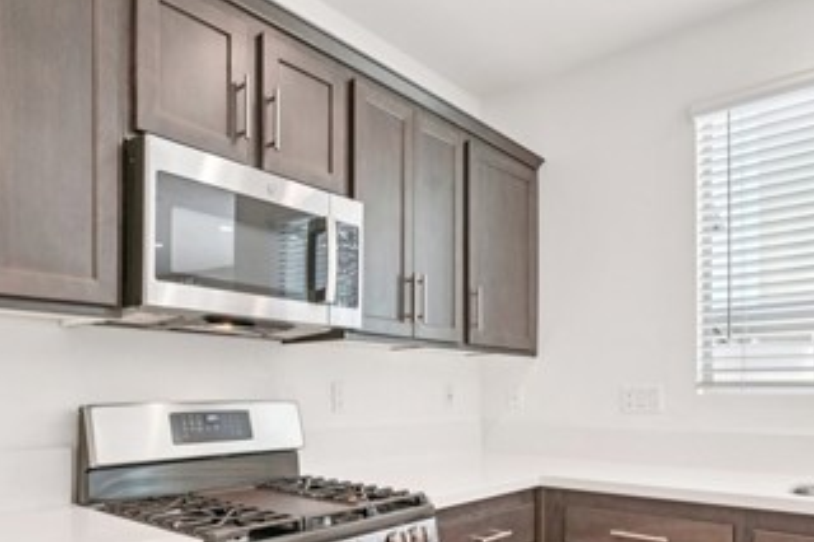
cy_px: 407
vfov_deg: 47.6
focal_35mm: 26
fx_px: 588
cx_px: 346
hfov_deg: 69.0
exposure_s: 1/20
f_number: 9
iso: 400
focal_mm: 13
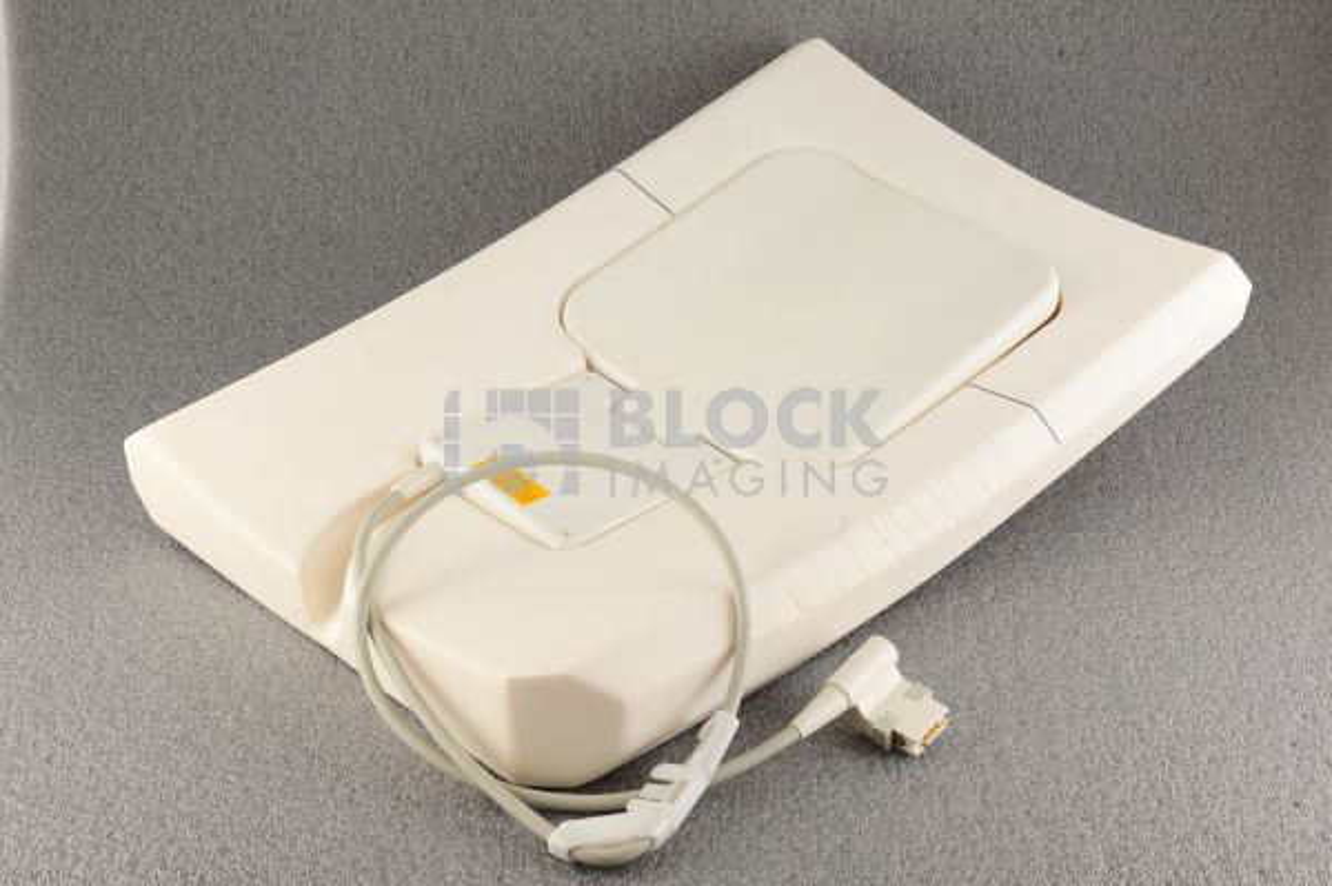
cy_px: 443
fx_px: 1848
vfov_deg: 26.9
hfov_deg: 39.6
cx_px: 666
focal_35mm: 50
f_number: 13
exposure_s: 1/125
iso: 1600
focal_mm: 50
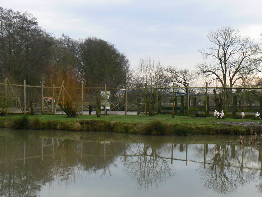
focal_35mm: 60
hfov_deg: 32.1
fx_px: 454
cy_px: 134
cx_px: 150
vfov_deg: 24.3
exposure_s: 1/60
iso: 80
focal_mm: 6
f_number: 4
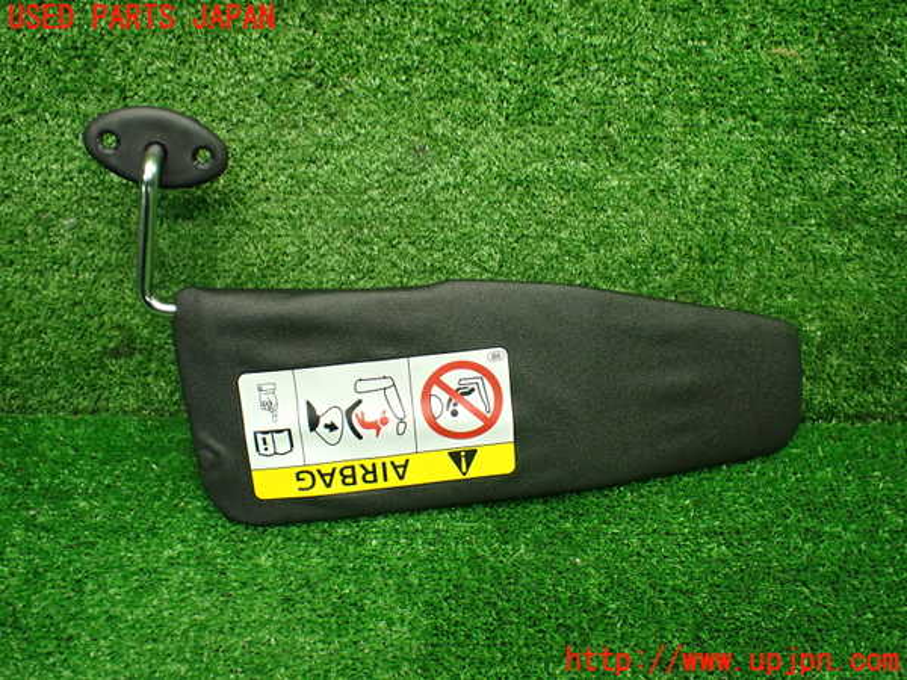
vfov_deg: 46.8
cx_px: 454
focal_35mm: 30
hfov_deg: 60.0
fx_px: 786
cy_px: 340
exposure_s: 1/125
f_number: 2.3
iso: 640
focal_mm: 5.4
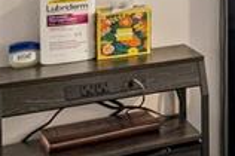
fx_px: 678
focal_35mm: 104
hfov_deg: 10.9
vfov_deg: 12.4
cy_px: -85
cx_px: 738
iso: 3200
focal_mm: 16
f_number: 8
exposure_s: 1/50
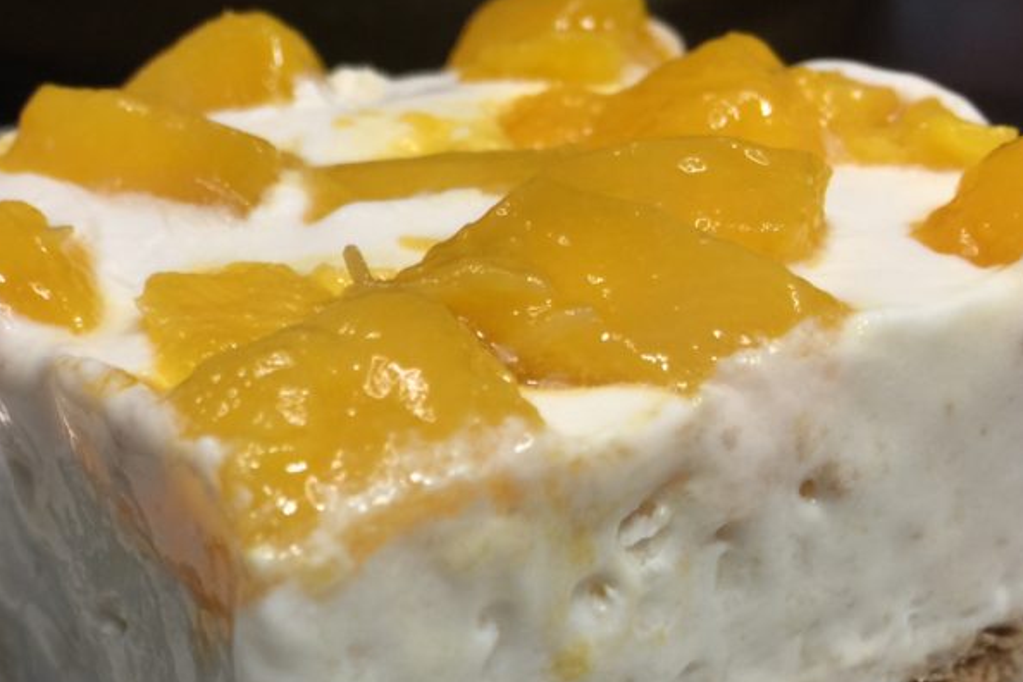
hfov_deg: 38.0
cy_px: 591
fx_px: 1478
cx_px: 386
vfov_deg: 25.3
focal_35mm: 52
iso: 32
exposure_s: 1/30
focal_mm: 4.15
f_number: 2.2
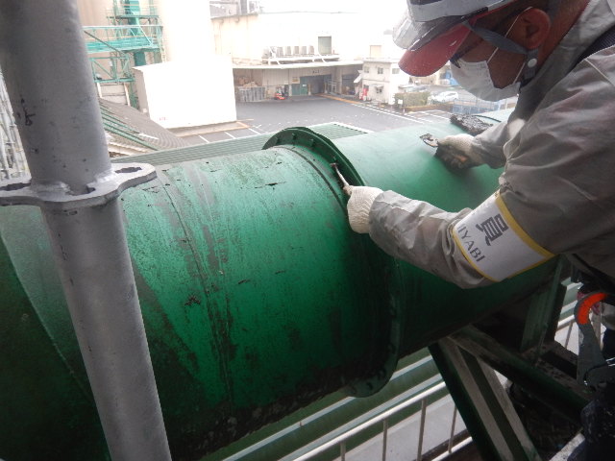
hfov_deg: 71.6
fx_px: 426
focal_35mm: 24
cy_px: 230
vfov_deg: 56.8
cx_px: 308
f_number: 2.8
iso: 125
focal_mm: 4.3
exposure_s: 1/100
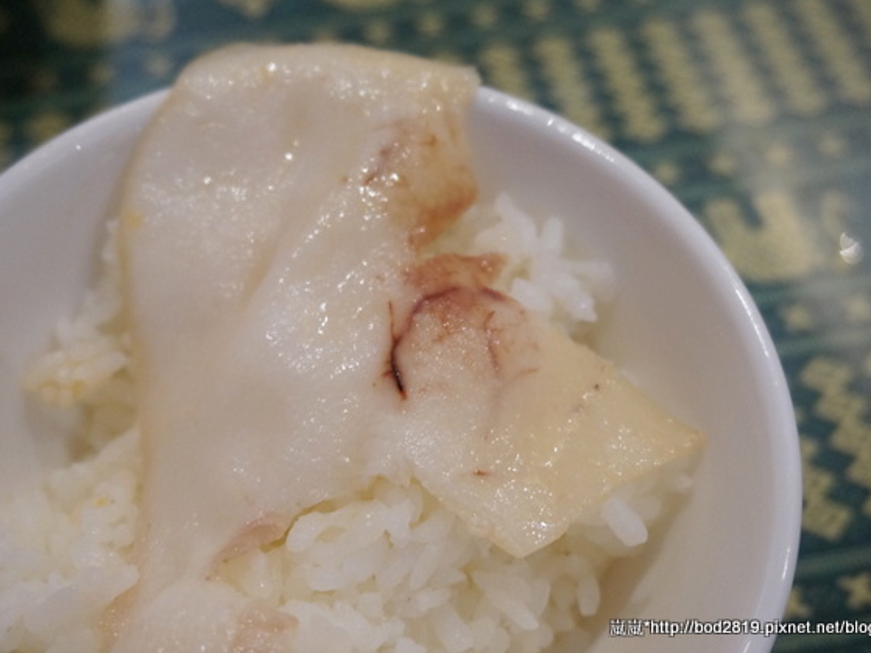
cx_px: 404
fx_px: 1121
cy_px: 326
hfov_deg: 42.4
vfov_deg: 32.5
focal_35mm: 45
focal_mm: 27
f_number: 4.5
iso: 2500
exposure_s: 1/60
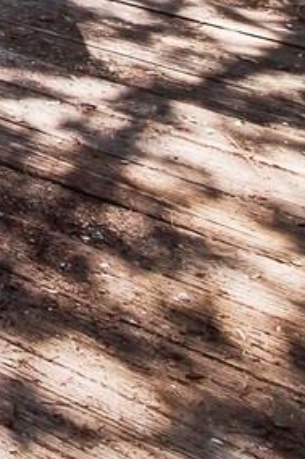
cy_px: -457
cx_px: -758
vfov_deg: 17.6
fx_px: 1043
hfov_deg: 9.5
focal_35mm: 82
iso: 400
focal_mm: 7
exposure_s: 1/80
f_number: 10
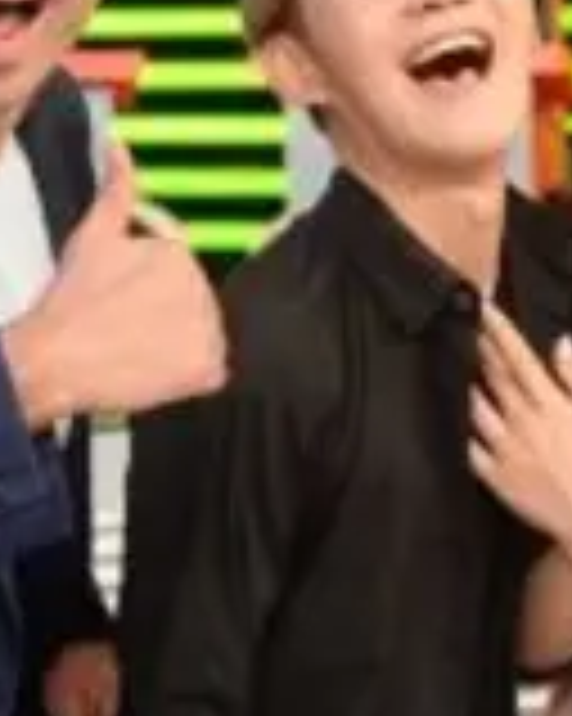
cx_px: 540
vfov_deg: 12.0
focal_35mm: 161
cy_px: 200
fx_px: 3410
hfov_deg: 9.5
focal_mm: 35
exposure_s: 1/200
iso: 1250
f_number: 4
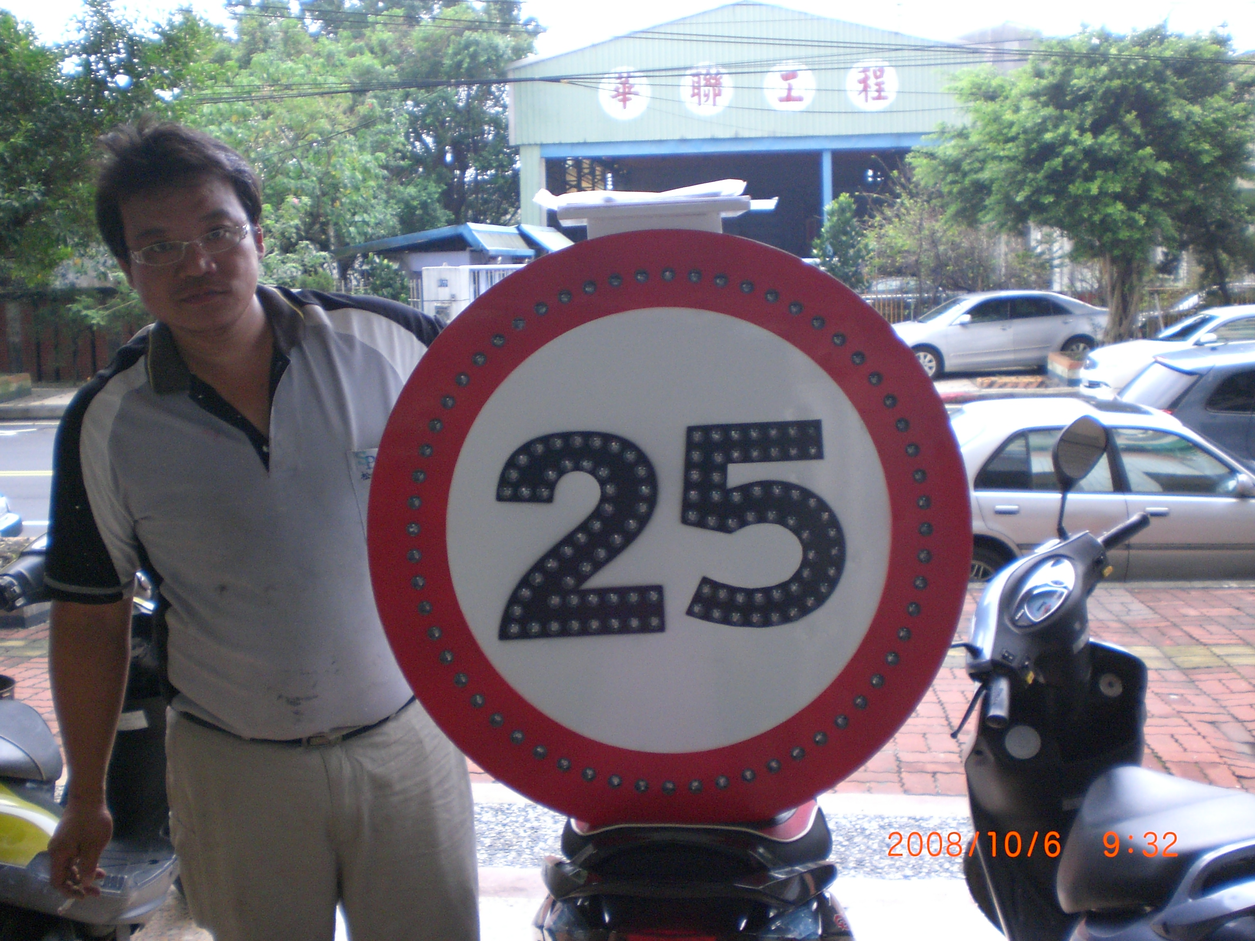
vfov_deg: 37.7
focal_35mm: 38
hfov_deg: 49.0
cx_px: 628
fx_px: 1378
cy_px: 470
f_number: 3.1
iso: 200
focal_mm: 6.3
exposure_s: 1/80
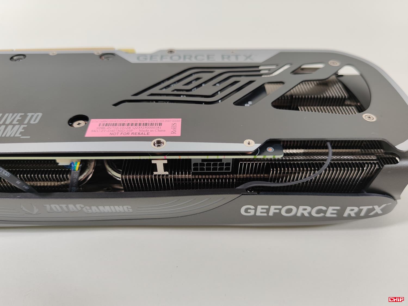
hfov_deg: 69.4
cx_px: 204
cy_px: 153
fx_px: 295
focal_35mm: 25
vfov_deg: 54.9
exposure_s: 1/100
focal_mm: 6.78
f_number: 1.85
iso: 97
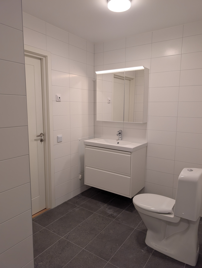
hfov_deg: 56.9
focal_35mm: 24
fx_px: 186
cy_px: 134
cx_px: 101
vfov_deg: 71.5
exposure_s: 1/25
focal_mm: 6.9
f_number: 1.68
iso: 23
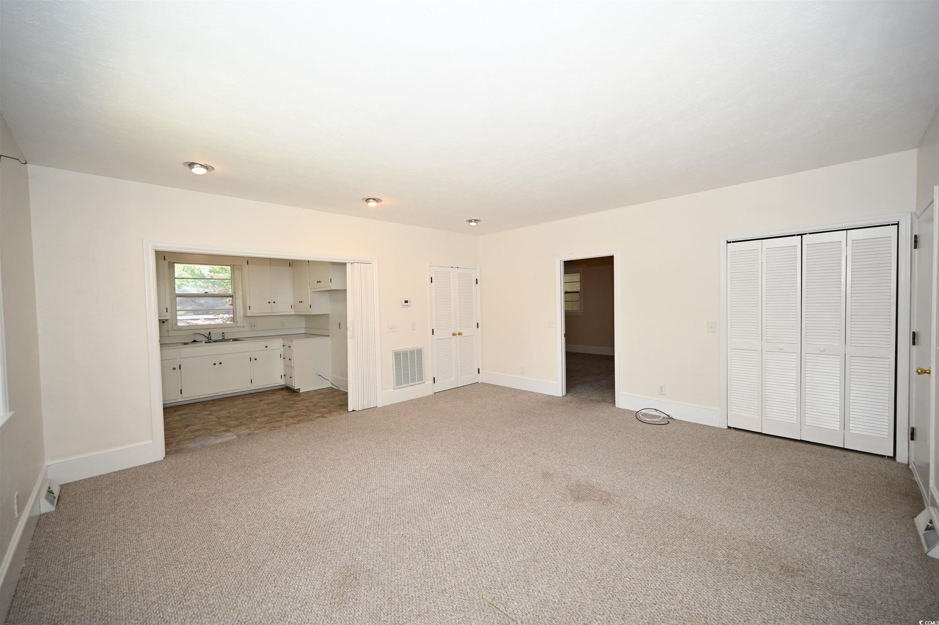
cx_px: 470
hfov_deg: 104.3
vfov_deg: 81.1
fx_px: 365
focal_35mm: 14
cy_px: 312
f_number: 4
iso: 200
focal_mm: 14
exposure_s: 1/60
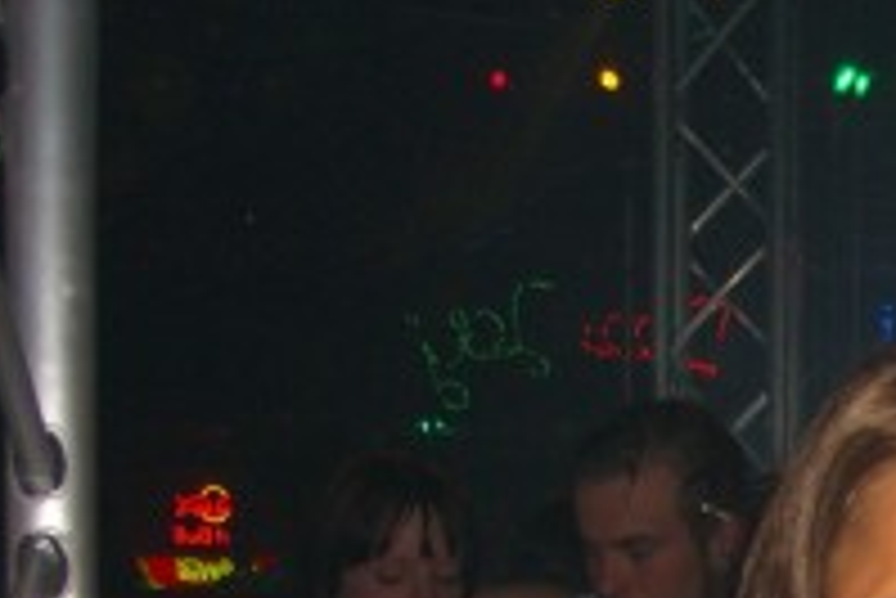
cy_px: 922
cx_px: 1283
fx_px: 2964
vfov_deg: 11.1
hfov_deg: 16.0
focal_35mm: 119
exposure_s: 1/60
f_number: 2.8
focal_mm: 7.9
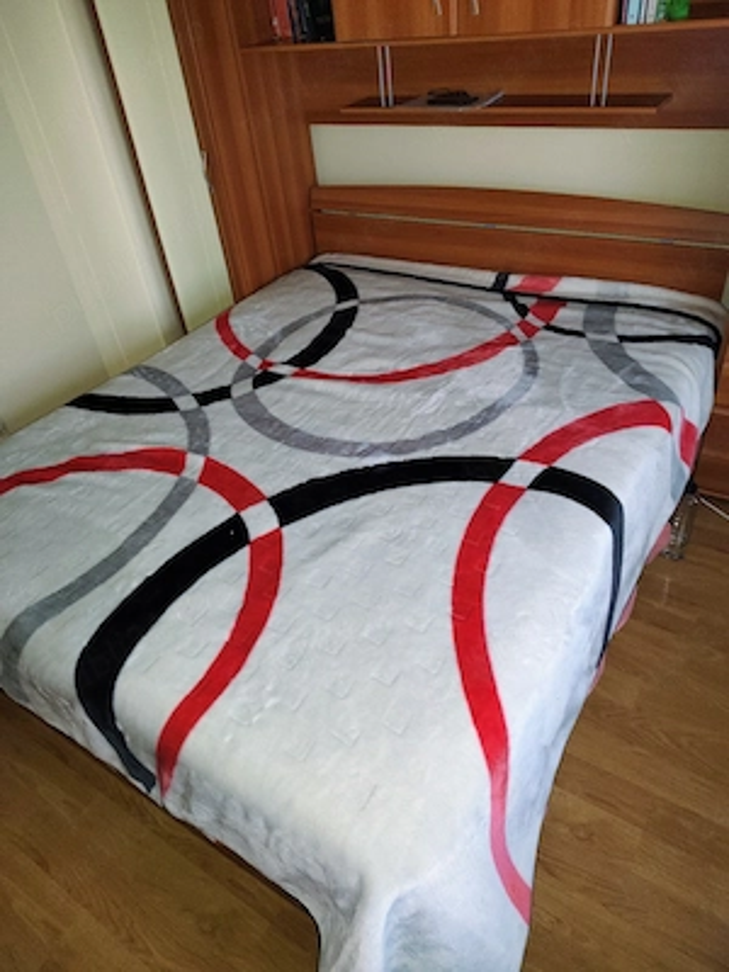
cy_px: 486
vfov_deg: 71.6
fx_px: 674
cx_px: 364
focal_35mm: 24
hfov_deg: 56.8
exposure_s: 1/50
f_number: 1.8
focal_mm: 5.56
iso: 709
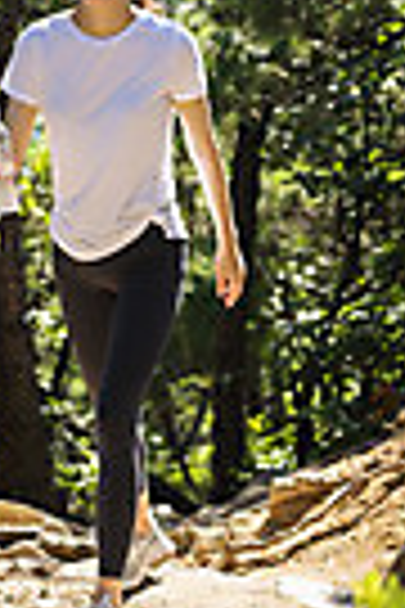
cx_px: 142
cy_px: -140
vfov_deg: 9.7
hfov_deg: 6.6
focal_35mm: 208
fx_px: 3510
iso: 250
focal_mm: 70
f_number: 4
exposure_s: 1/800
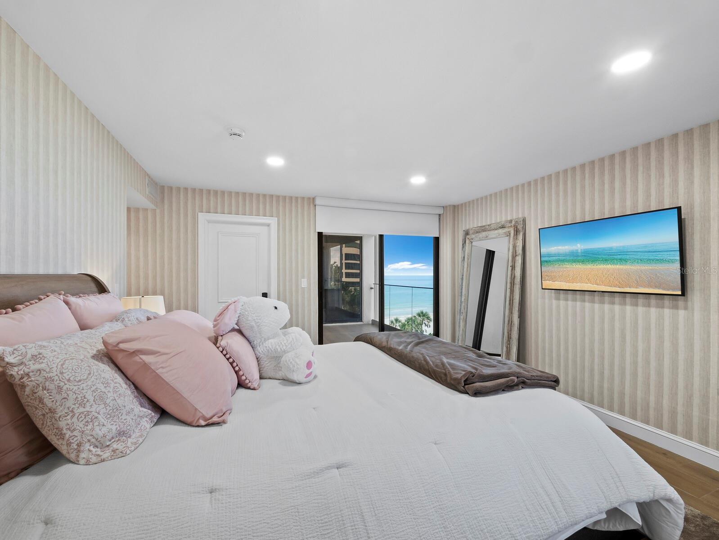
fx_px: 291
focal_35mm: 14
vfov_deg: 85.7
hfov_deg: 102.0
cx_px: 360
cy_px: 270
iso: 400
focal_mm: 7
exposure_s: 1/3
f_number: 11
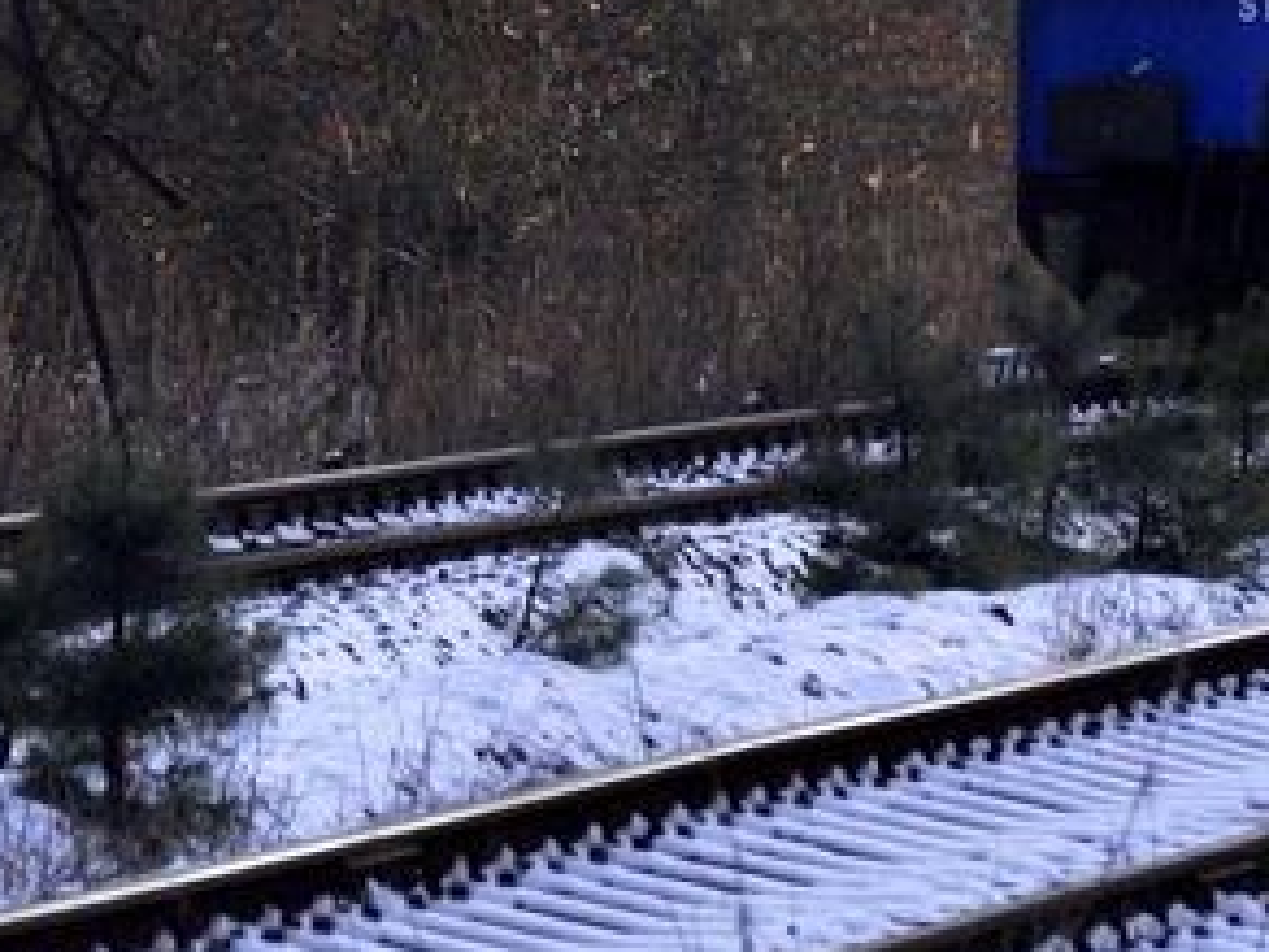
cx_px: 2038
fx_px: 19418
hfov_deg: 3.7
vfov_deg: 2.8
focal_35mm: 530
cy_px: -267
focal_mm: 105
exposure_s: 1/500
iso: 250
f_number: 8
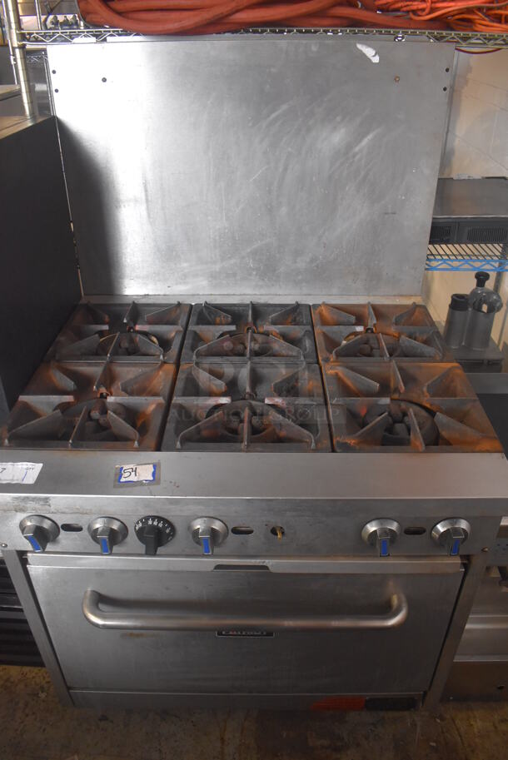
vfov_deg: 67.3
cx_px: 254
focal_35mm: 27
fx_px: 571
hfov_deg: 48.0
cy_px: 380
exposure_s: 1/125
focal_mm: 18
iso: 2200
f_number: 3.5
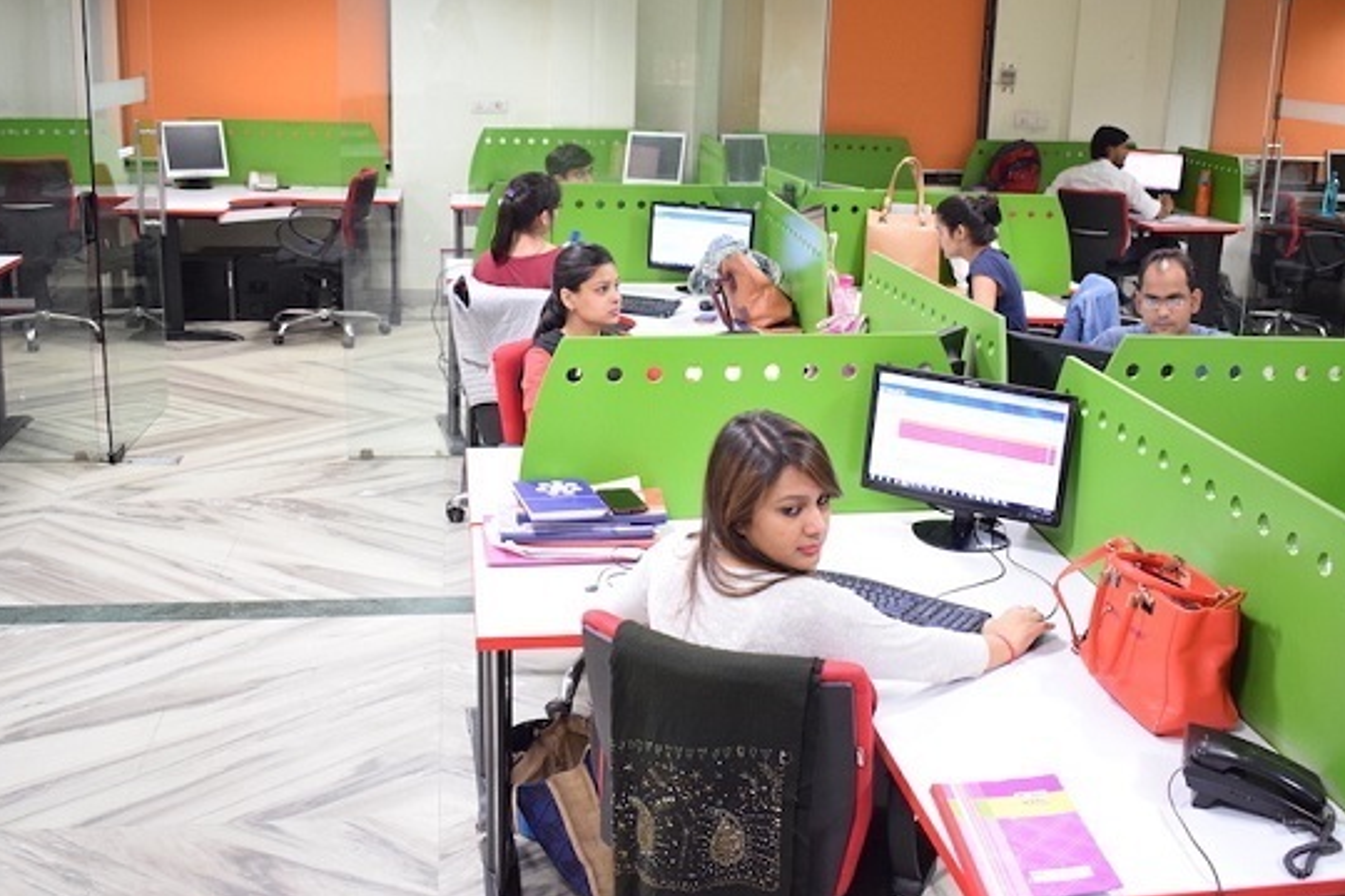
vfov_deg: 33.4
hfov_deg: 48.5
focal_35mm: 40
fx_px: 1494
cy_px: 438
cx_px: 692
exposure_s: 1/40
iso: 1600
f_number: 3.8
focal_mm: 24
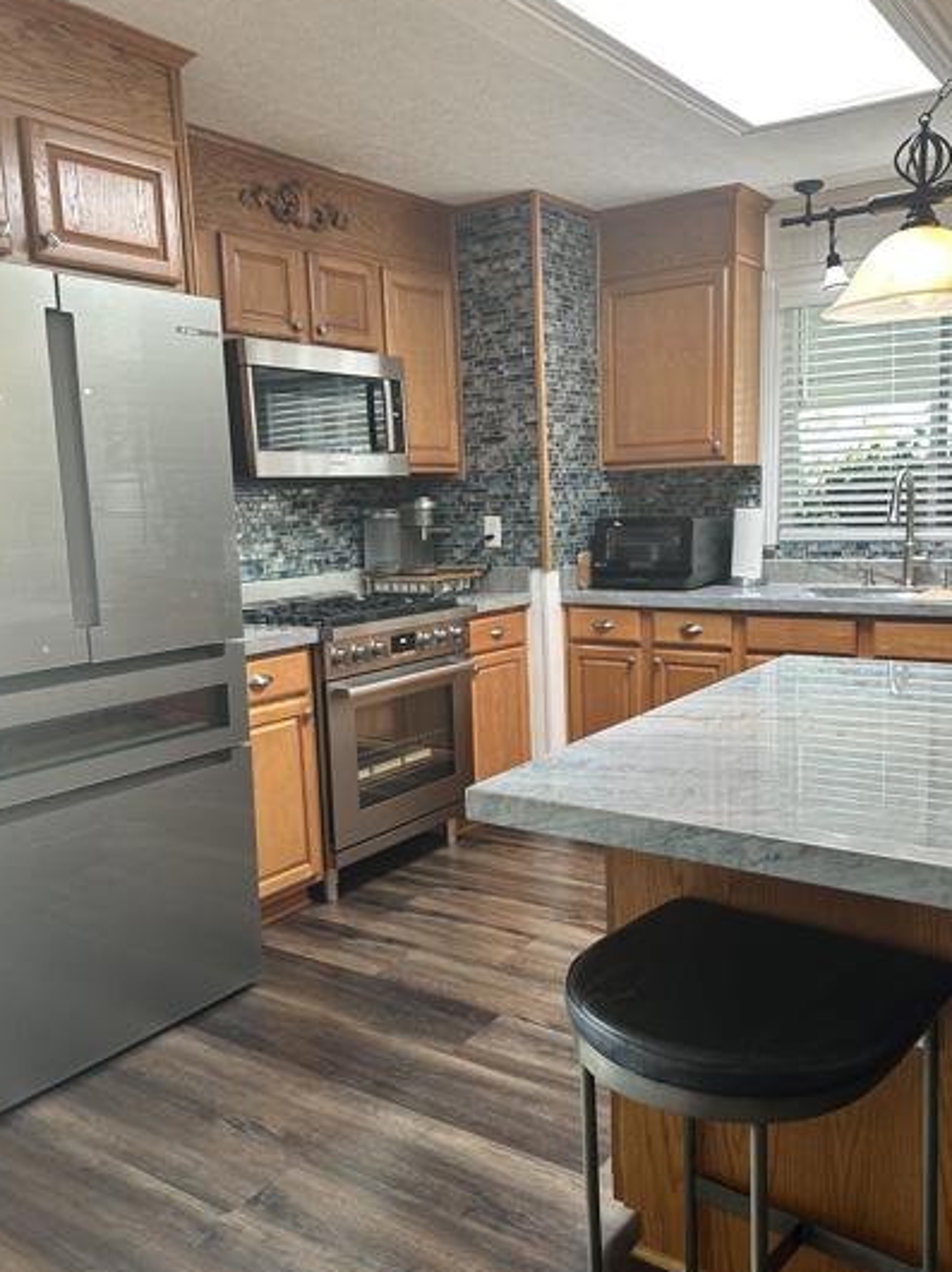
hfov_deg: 48.2
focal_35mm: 29
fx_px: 1064
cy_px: 655
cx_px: 511
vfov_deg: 61.7
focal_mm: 6.86
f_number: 1.78
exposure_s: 1/60
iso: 160
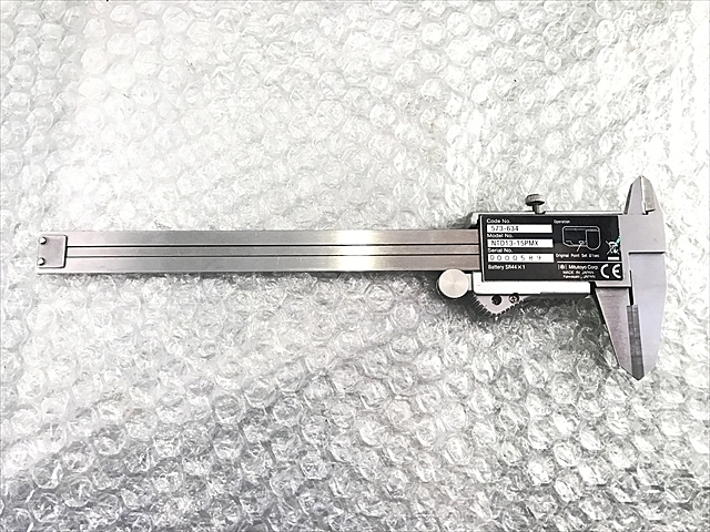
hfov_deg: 63.4
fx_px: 574
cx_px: 355
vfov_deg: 49.7
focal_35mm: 28
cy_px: 266
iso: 32
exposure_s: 1/33
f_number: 1.8
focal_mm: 3.99
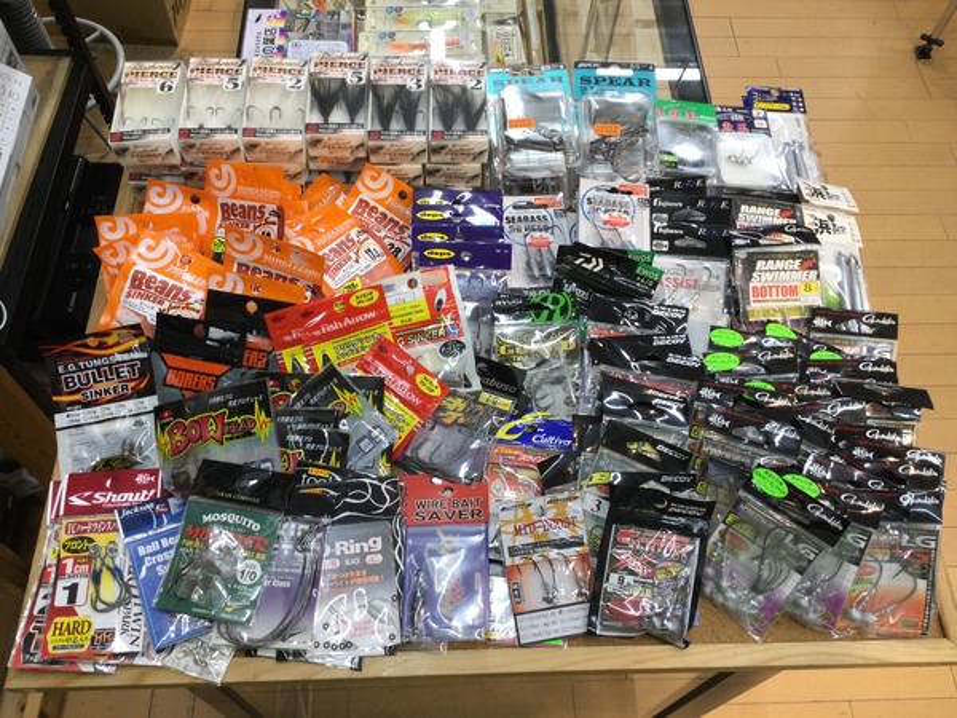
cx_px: 478
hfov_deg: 58.4
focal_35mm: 31
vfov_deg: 45.4
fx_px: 857
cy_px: 359
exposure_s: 1/40
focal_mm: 3.3
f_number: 2.4
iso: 32
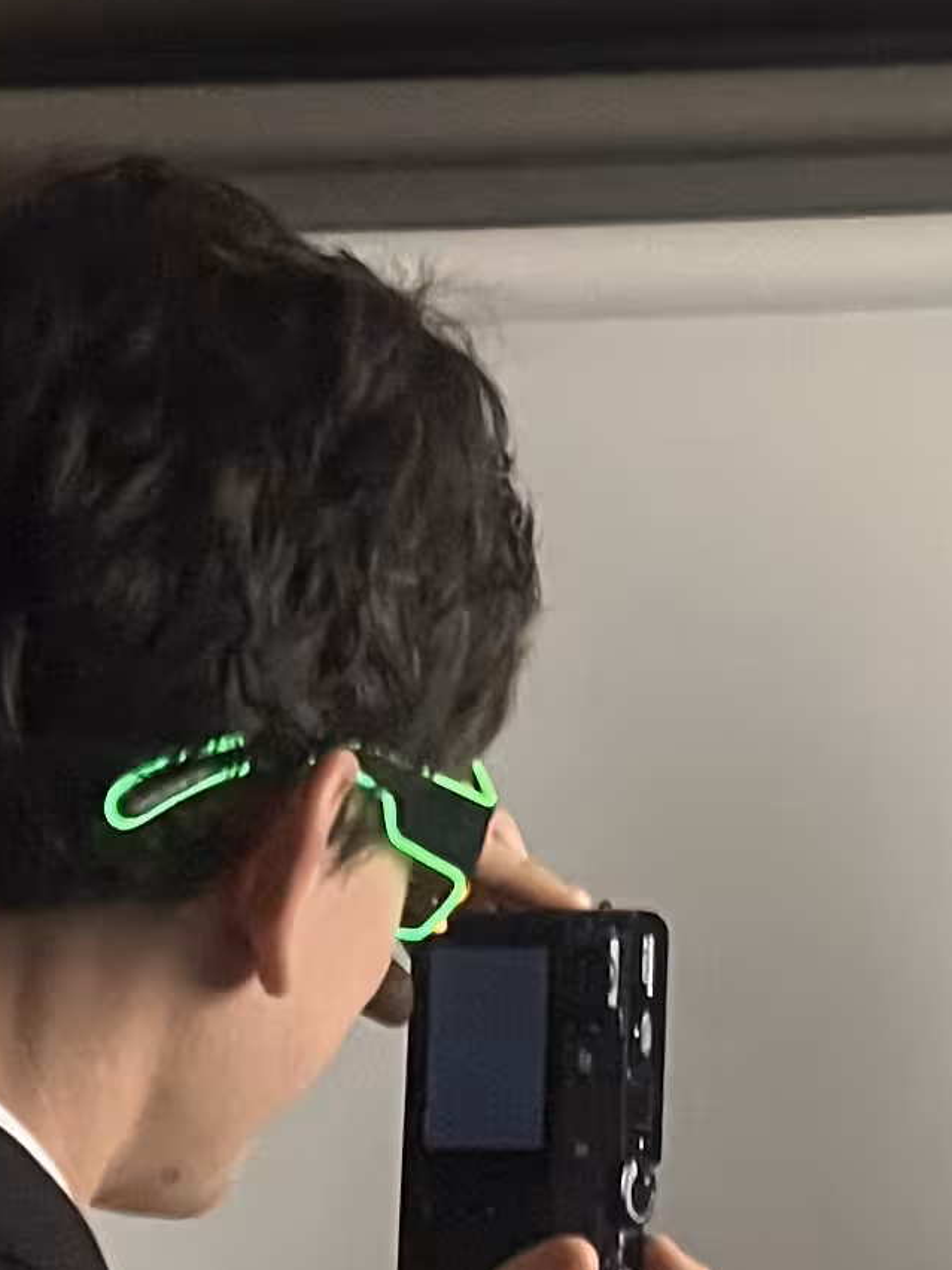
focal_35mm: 123
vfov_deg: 16.0
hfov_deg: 12.0
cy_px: 897
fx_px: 4510
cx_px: 734
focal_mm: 5.1
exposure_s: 1/40
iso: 500
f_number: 1.6
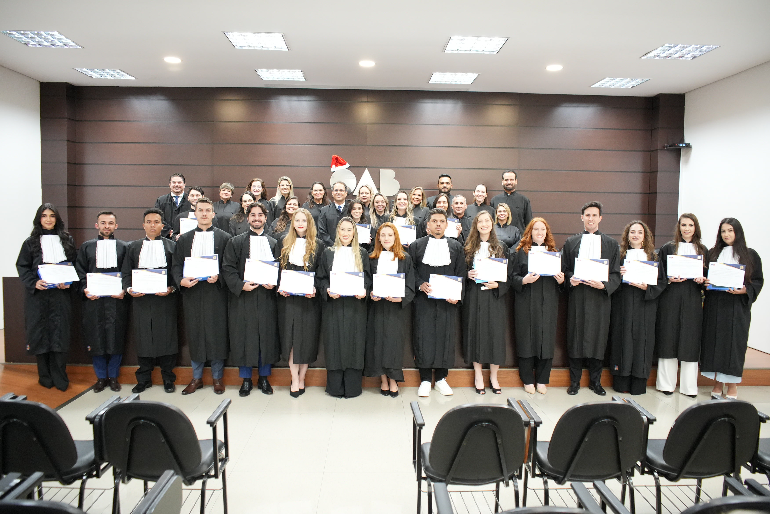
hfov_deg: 60.3
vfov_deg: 42.3
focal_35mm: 31
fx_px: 663
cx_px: 385
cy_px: 257
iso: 5000
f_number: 4
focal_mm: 31
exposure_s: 1/125
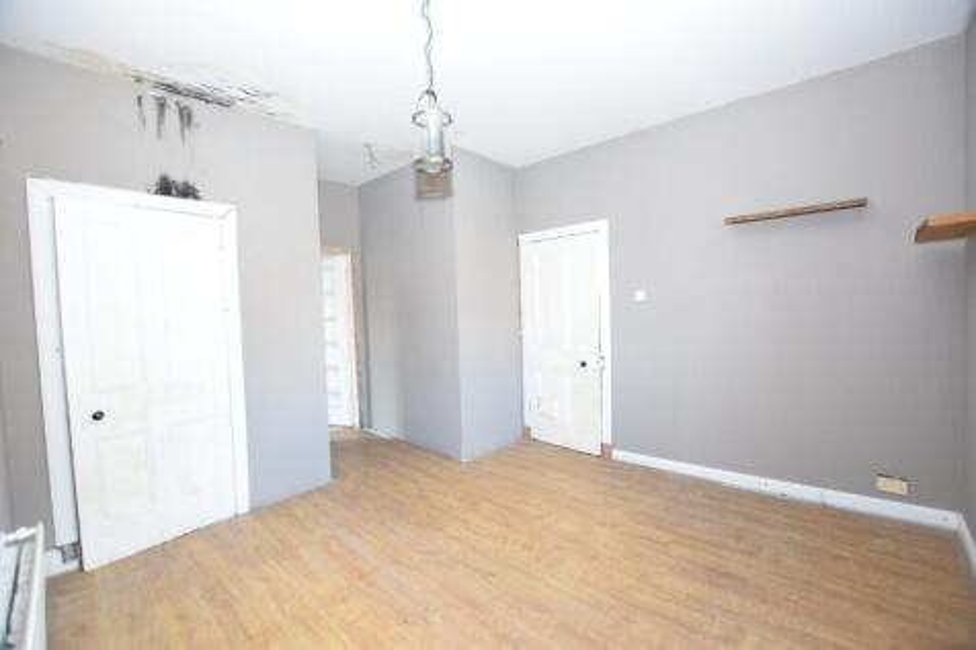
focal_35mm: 15
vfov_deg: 77.3
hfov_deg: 100.4
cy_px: 325
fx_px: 407
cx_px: 488
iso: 800
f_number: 4
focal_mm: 10
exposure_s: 1/60
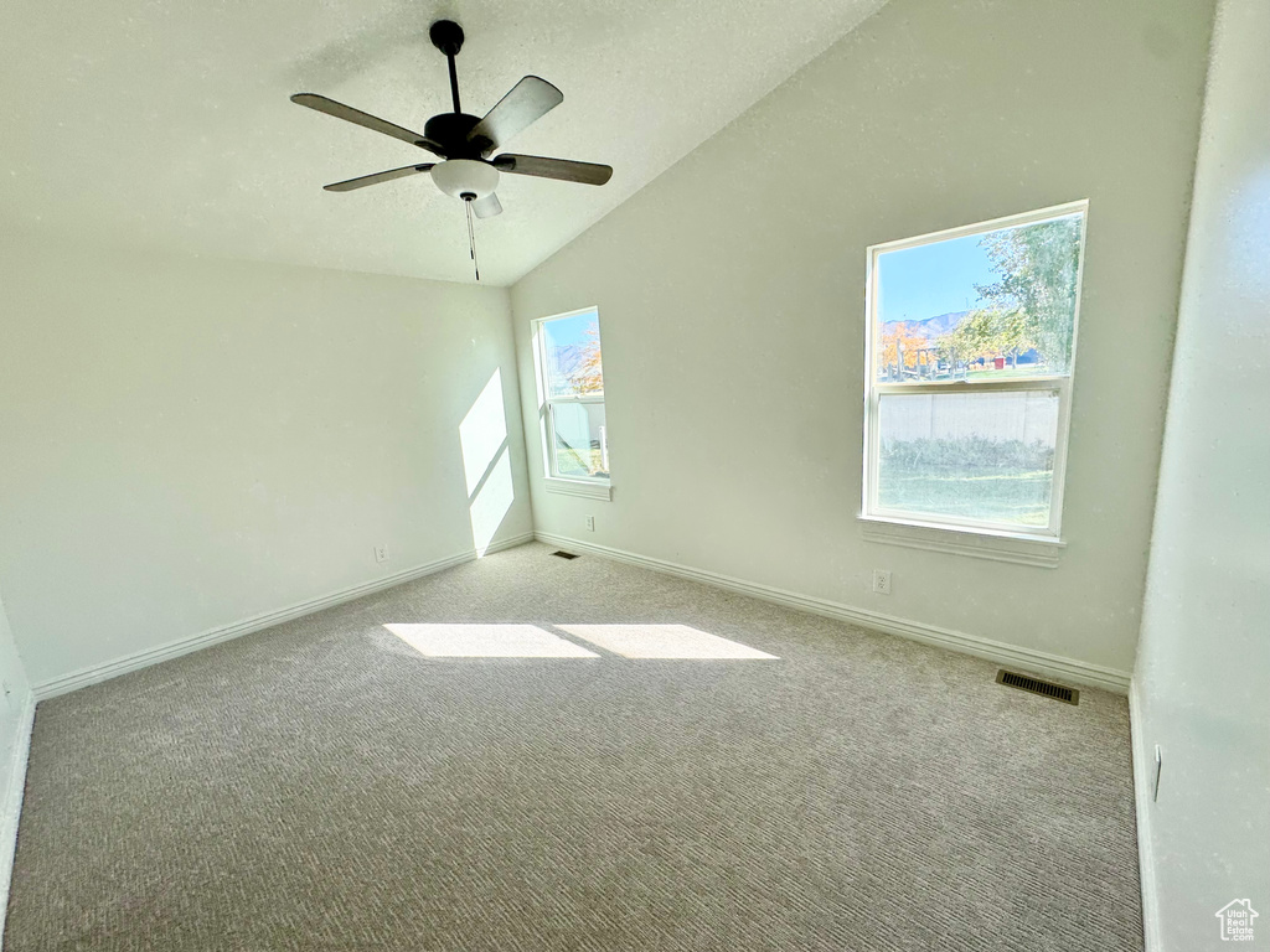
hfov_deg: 102.1
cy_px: 476
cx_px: 635
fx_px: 514
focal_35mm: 14
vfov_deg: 85.7
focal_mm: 2.22
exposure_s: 1/495
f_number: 2.2
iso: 40
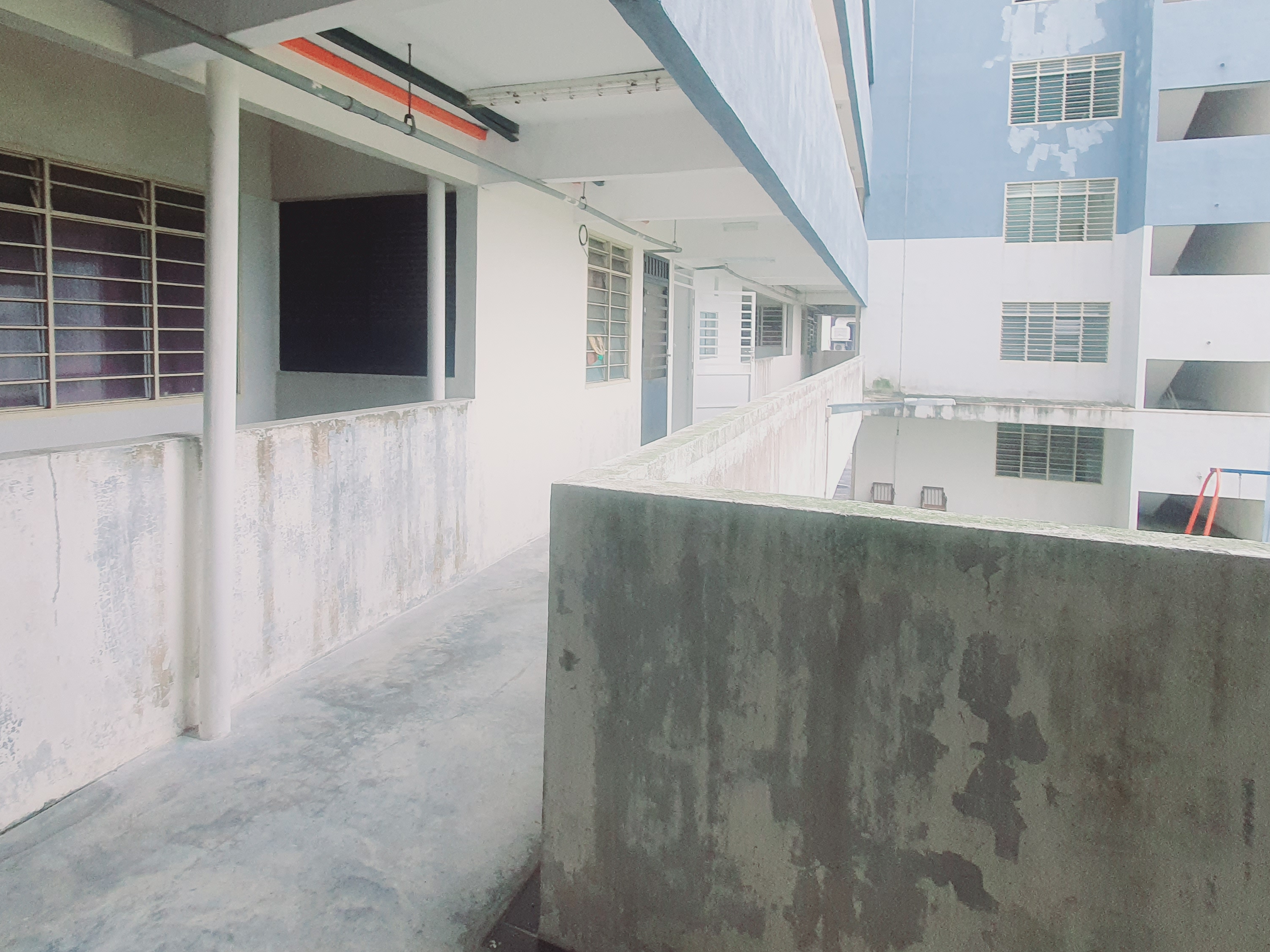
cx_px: 576
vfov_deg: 65.3
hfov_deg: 81.5
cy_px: 379
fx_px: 734
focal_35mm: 20
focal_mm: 1.8
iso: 64
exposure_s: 1/100
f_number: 2.2
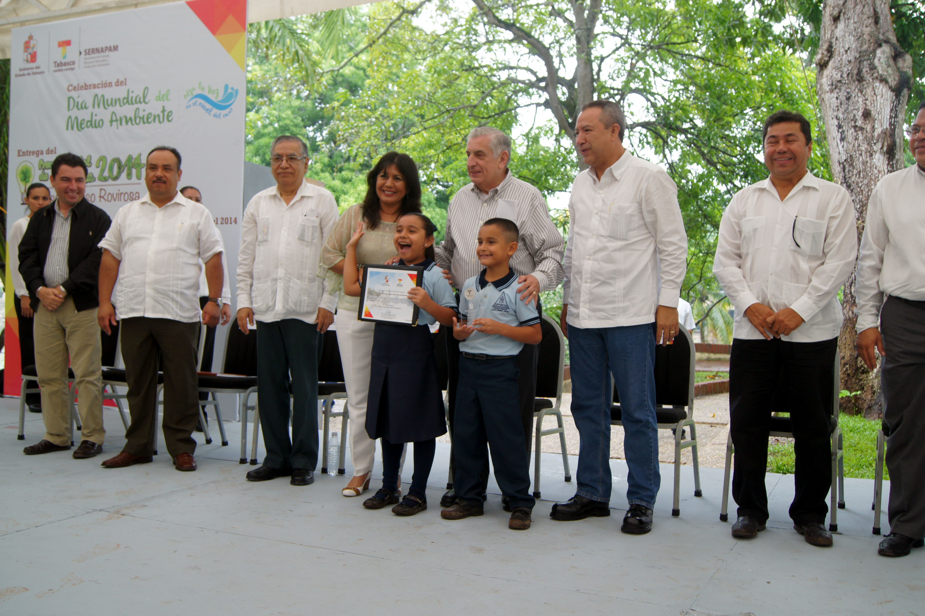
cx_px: 462
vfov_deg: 36.8
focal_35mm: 36
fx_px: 924
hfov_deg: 53.2
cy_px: 308
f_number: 4.5
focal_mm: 24
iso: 200
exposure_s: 1/50
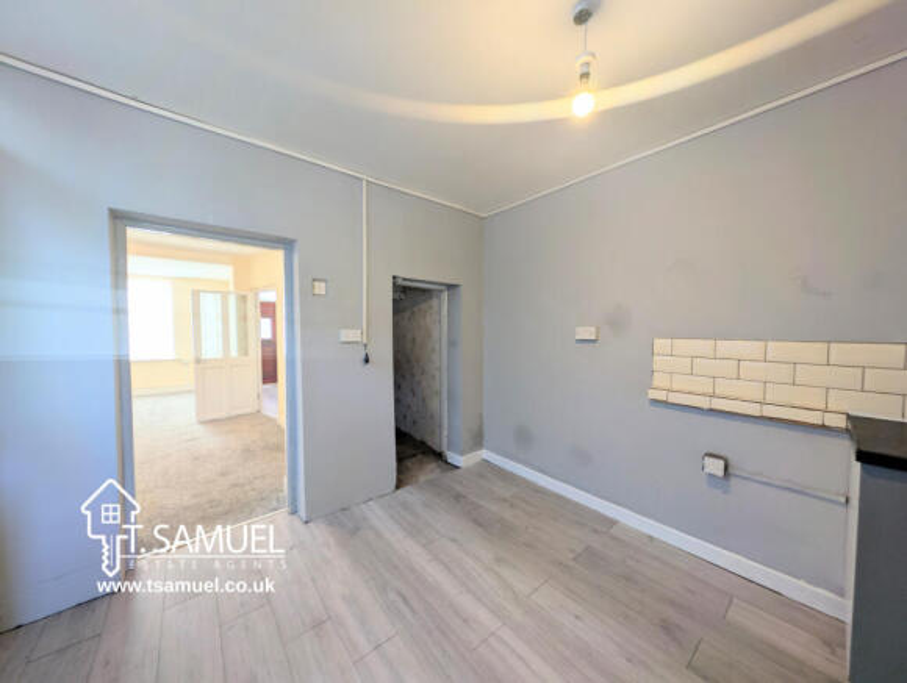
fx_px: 315
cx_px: 454
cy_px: 342
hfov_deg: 110.4
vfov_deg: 94.7
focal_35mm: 12
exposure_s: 1/26.3
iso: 47
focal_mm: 2.23
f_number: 1.95
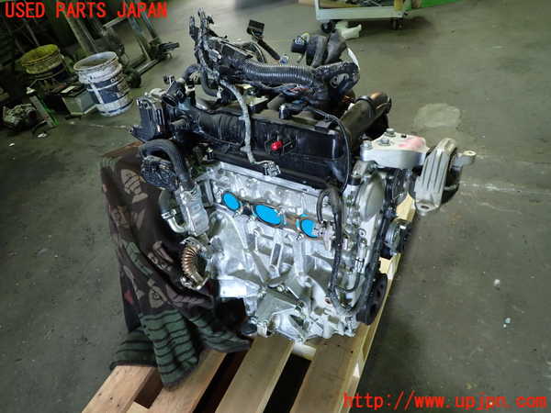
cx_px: 276
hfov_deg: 69.4
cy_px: 206
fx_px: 398
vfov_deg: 54.9
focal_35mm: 25
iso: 200
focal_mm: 4.5
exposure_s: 1/40
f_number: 2
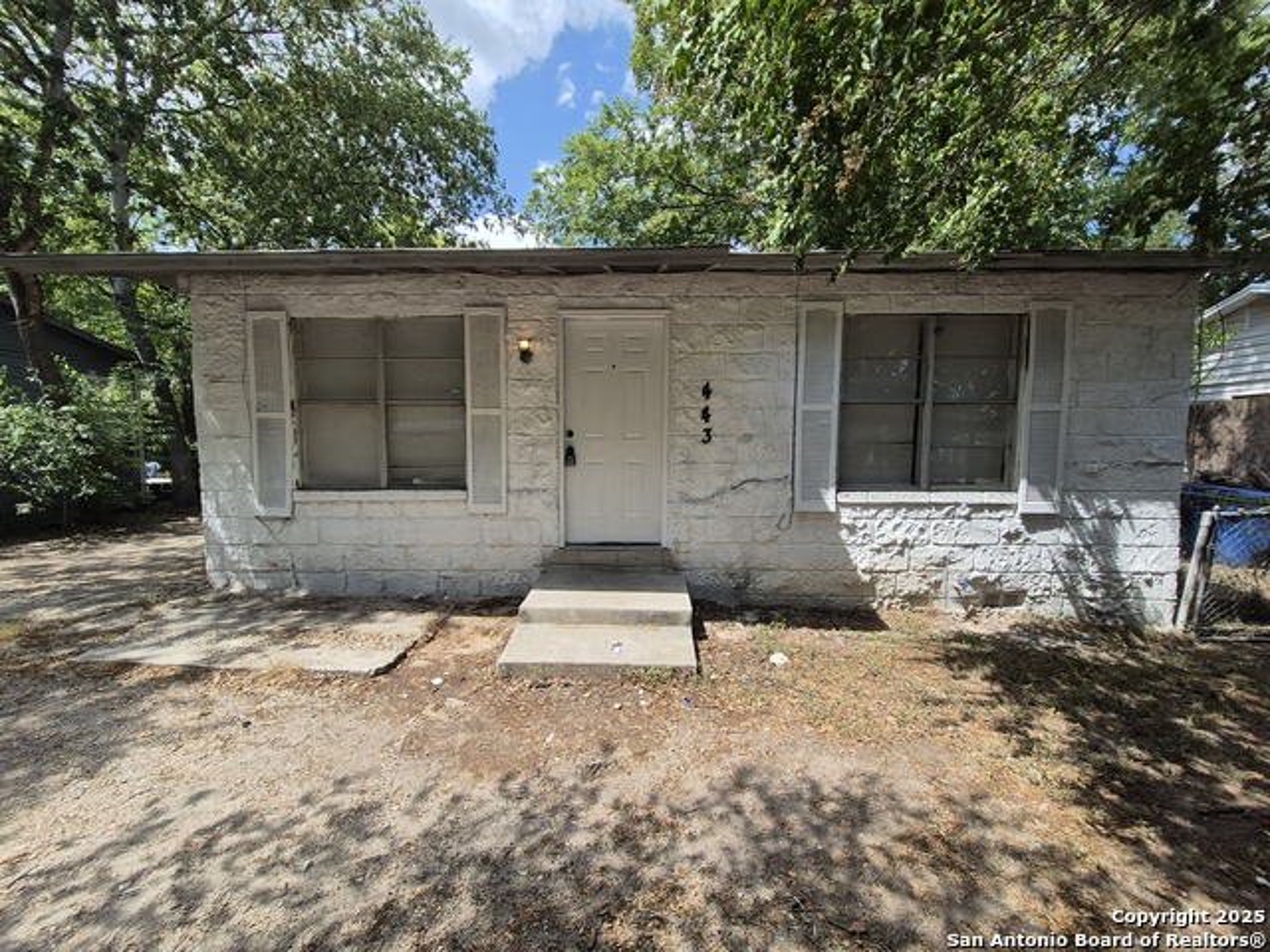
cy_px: 476
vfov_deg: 89.9
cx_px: 635
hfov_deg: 106.2
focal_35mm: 13
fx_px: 477
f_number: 2.2
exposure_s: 1/972
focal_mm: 1.74
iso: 50
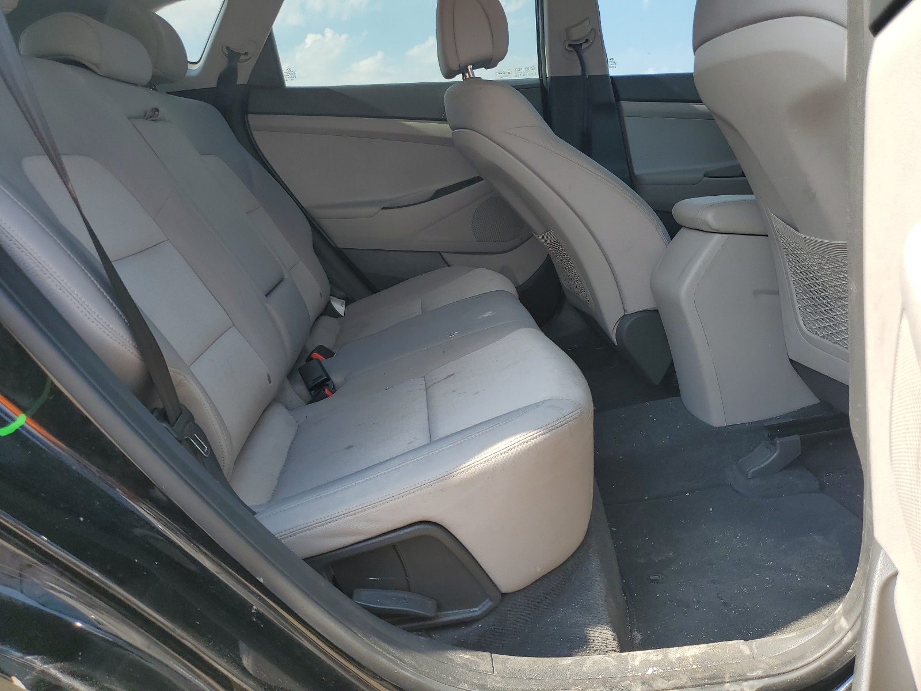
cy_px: 346
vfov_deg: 53.1
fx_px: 692
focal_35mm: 26
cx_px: 460
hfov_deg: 67.3
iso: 50
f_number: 1.5
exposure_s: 1/714
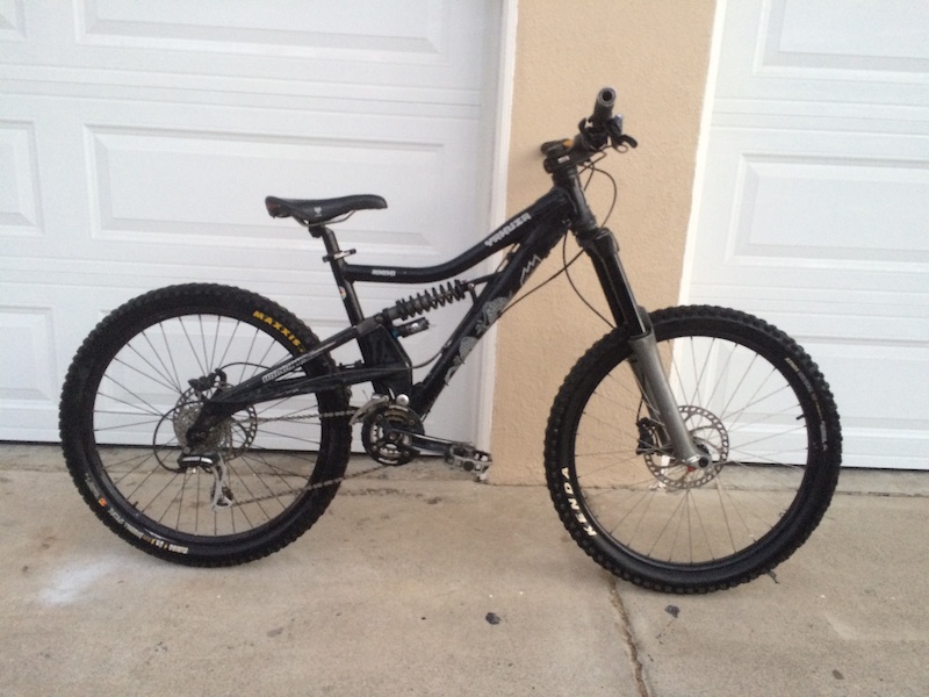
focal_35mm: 29
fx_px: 778
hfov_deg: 61.7
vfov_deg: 48.2
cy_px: 348
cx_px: 464
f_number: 2.2
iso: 200
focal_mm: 4.15
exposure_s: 1/30
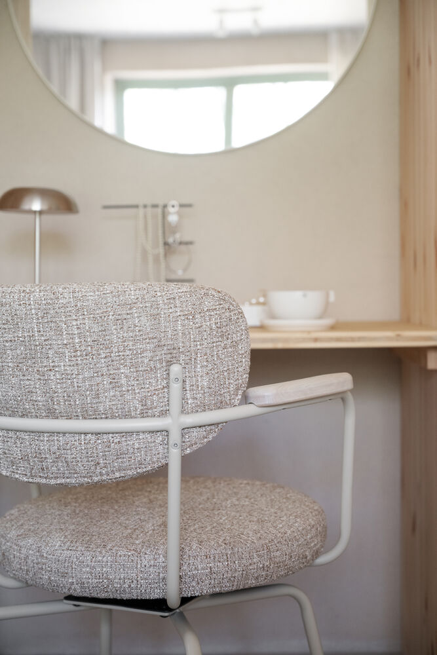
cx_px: 218
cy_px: 328
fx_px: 1128
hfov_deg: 21.9
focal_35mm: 62
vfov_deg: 32.4
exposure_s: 1/50
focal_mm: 62
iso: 1250
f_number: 4
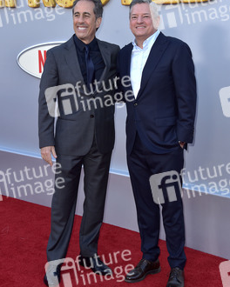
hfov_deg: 23.1
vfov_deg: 28.7
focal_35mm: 66
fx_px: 562
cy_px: 140
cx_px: 115
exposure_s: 1/250
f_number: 6.3
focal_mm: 58
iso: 400
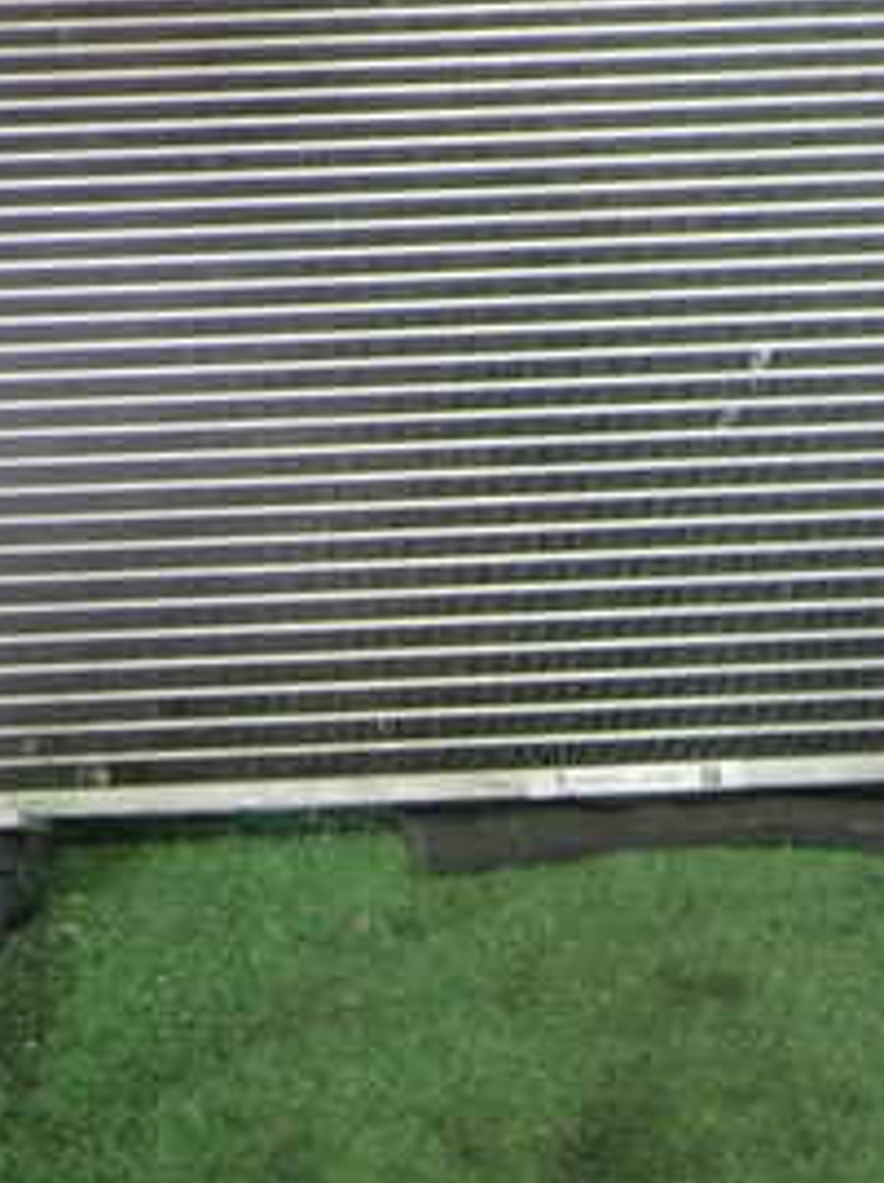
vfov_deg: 28.4
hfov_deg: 21.7
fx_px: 2287
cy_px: 242
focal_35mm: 67
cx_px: 633
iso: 400
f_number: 2.3
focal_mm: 5.4
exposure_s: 1/30
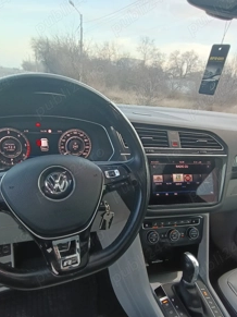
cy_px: 192
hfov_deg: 60.9
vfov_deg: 75.5
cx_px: 108
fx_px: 201
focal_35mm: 22
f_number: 2.2
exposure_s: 1/50
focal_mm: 1.68
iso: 125
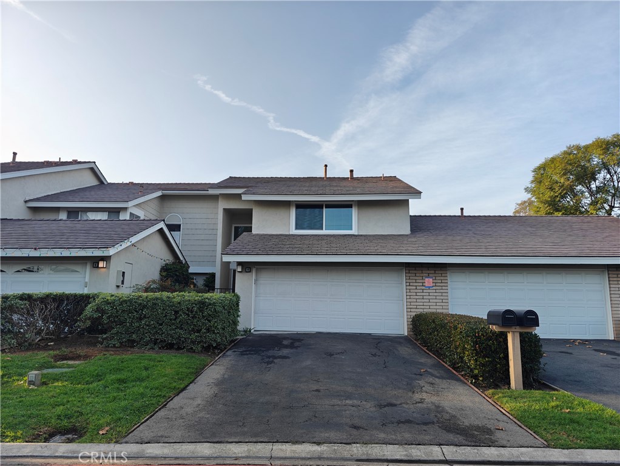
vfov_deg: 56.9
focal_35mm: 24
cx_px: 310
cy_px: 233
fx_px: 430
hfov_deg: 71.6
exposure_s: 1/224
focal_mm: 6.06
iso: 64
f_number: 1.7
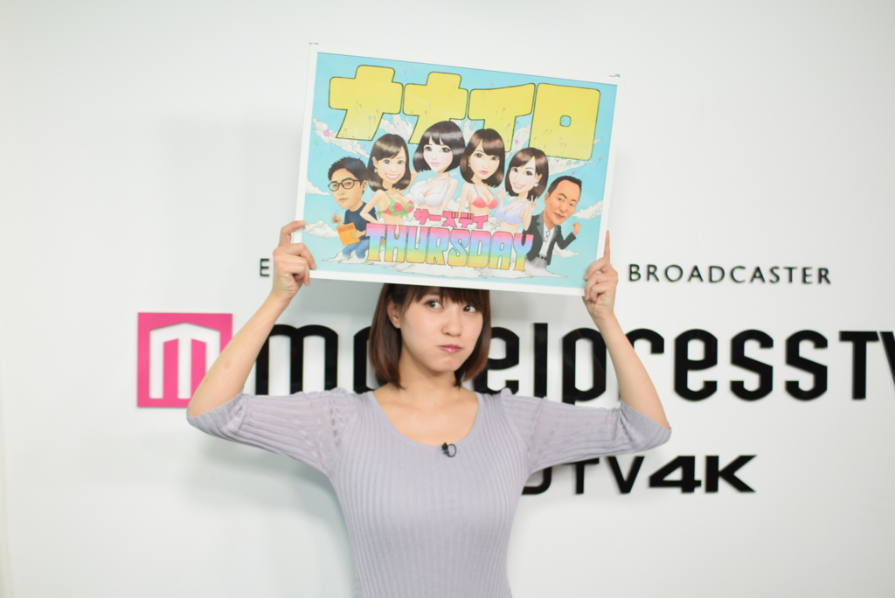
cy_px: 299
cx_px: 448
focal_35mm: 45
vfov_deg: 29.9
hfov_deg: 43.6
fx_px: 1119
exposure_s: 1/200
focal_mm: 30
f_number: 1.8
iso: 100
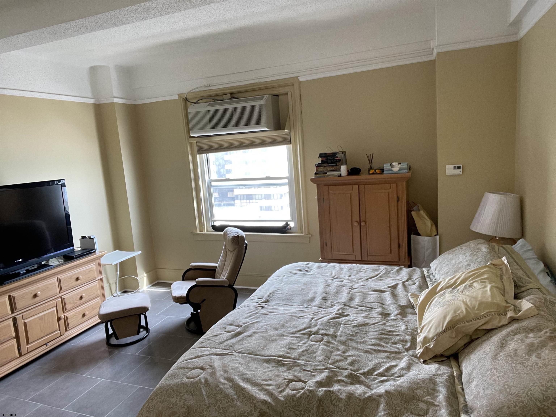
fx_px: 369
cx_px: 278
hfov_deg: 73.9
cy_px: 208
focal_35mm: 23
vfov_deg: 58.9
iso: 100
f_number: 2.2
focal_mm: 2.71
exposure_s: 1/60
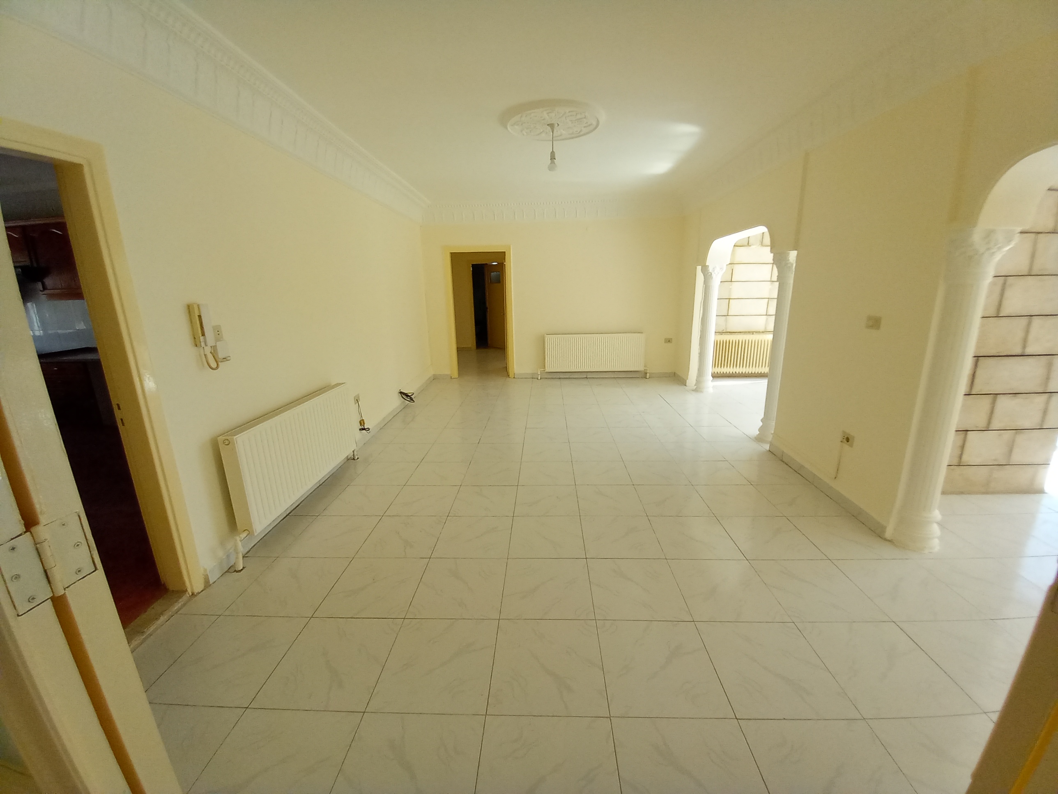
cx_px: 529
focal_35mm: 13
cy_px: 397
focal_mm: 1.13
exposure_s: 1/134
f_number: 2.2
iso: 40
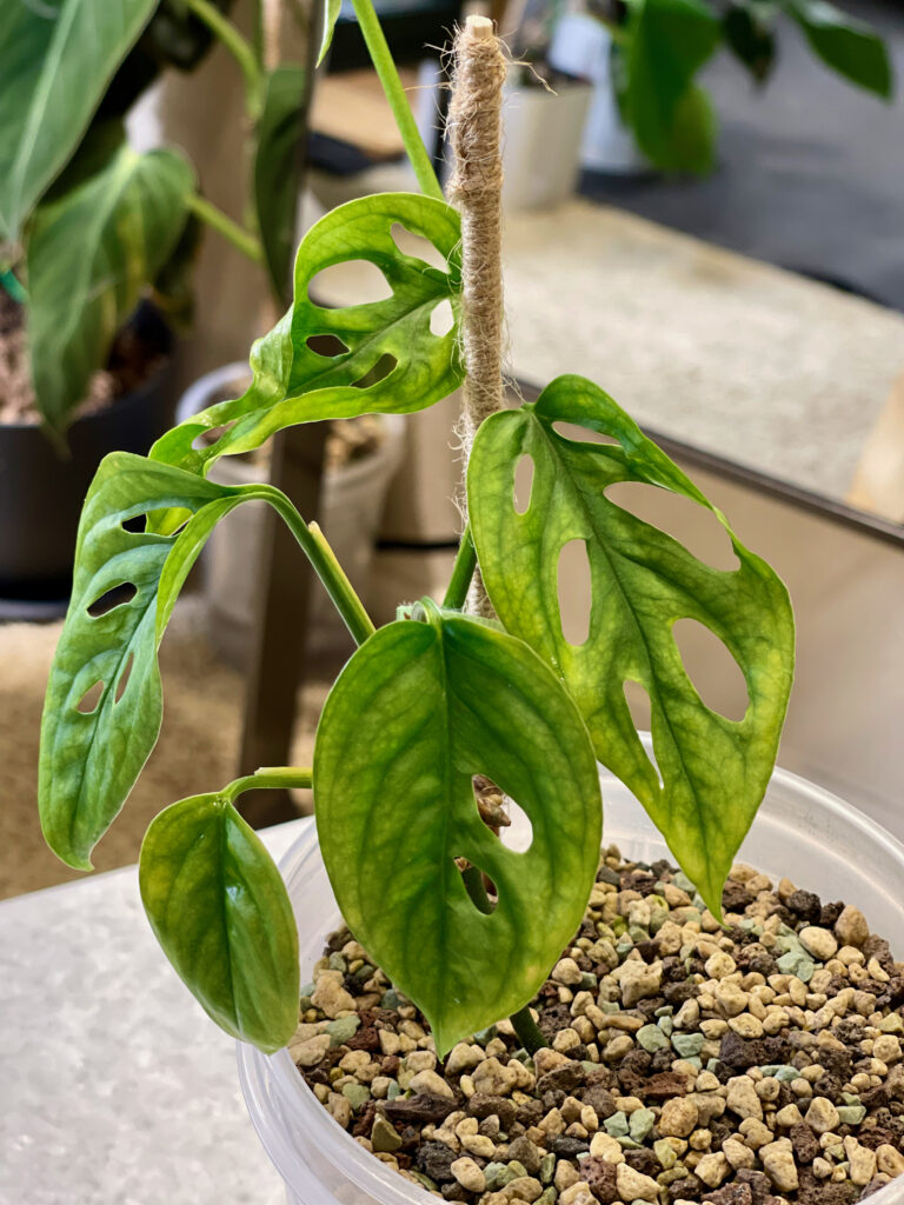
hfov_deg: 22.9
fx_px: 2228
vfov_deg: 30.3
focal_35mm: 64
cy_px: 602
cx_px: 452
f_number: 2.2
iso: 125
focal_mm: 7.5
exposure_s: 1/40
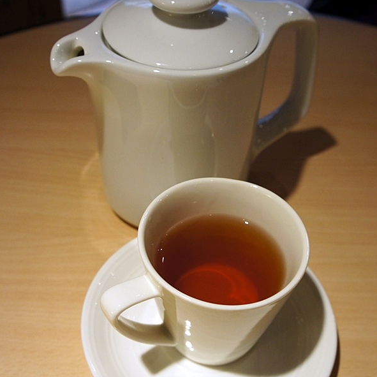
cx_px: 187
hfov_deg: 37.8
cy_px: 200
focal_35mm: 45
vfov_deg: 37.8
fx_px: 550
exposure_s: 1/40
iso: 800
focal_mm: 23
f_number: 5
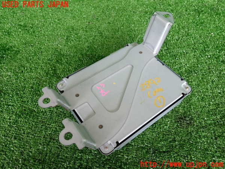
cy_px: 84
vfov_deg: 49.7
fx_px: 182
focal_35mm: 28
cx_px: 112
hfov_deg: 63.4
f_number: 2.2
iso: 200
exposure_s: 1/125
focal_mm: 5.05
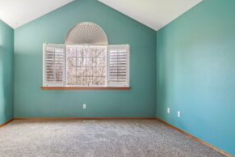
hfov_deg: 77.1
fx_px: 144
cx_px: 87
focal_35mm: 22
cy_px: 86
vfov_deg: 57.1
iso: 1600
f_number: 8
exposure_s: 1/80
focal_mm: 16
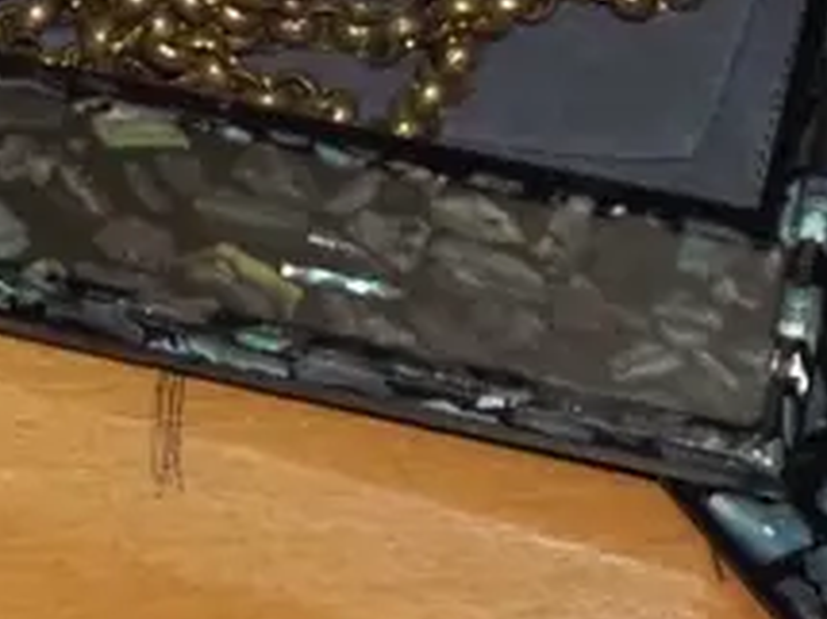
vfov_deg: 6.4
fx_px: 5468
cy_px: -358
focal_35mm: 229
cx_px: -31
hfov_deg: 8.6
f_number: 5.6
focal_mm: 24
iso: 2500
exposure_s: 1/160
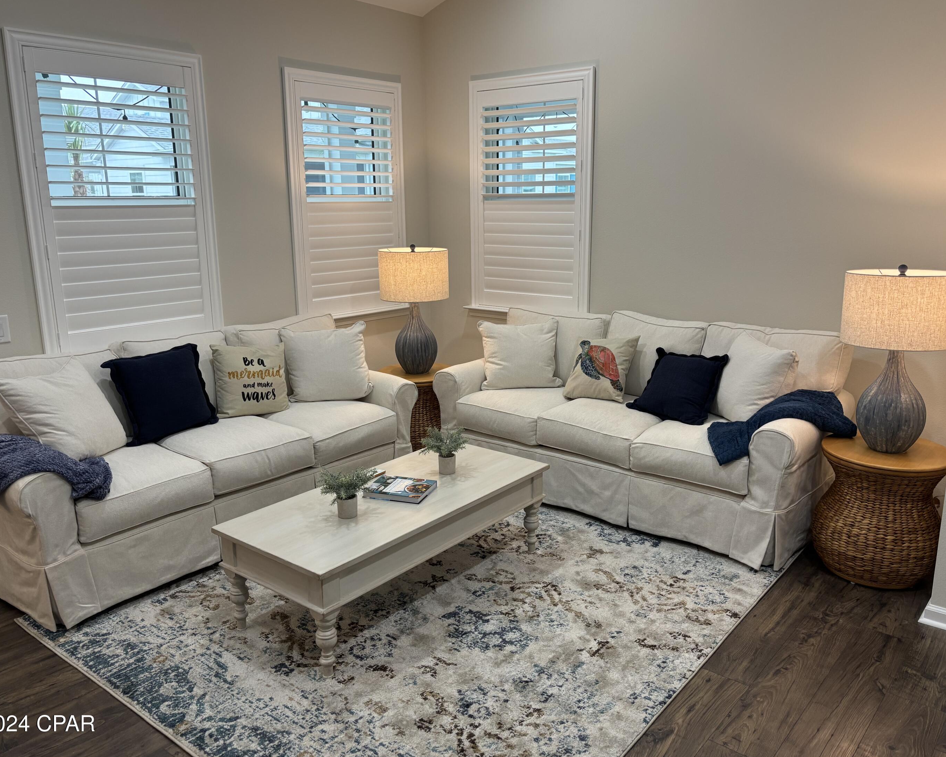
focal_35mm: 28
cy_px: 368
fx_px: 784
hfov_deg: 62.2
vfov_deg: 51.5
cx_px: 485
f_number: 1.6
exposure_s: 1/120
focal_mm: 5.96
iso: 125
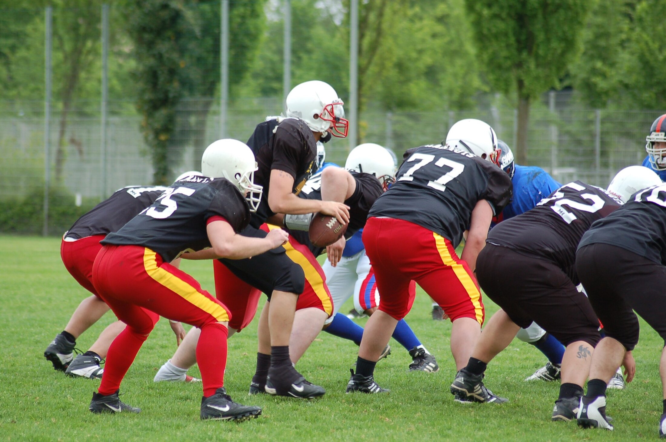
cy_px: 221
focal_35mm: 225
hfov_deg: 9.2
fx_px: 4155
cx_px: 333
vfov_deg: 6.1
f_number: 4.5
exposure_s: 1/500
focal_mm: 150
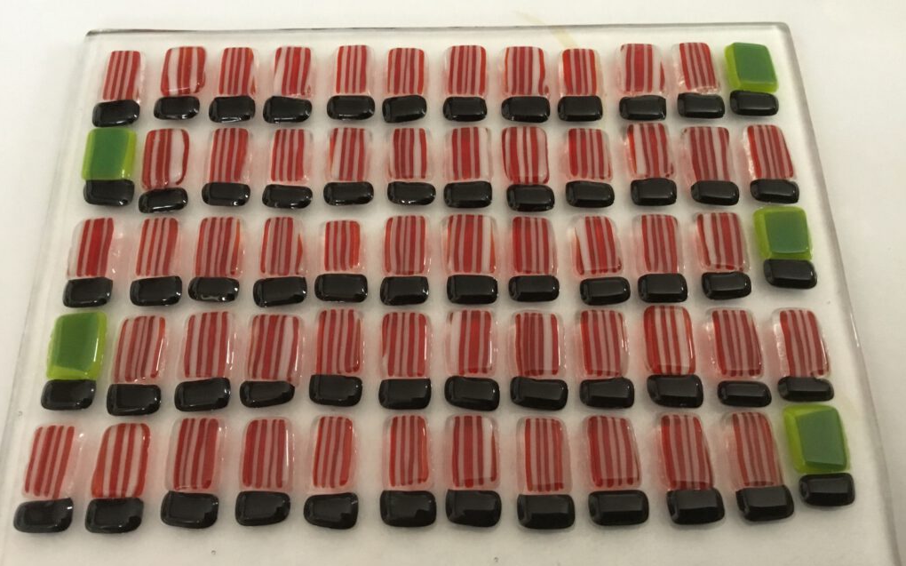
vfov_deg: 38.3
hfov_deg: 58.2
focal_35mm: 33
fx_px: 815
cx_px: 452
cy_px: 270
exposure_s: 1/25
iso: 250
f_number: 2.4
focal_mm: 3.3
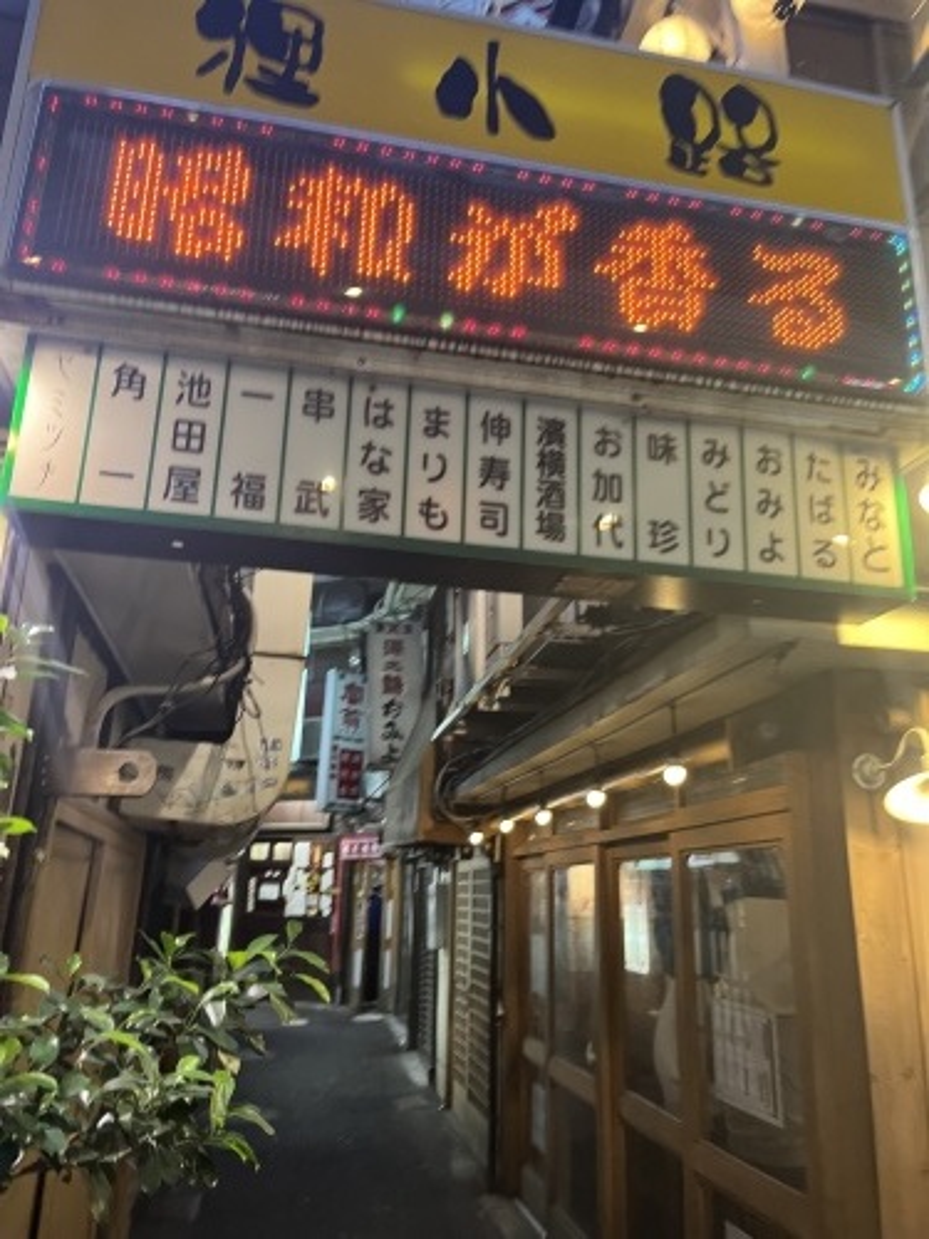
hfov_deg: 53.1
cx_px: 464
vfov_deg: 67.3
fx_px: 930
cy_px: 620
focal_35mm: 26
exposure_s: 1/50
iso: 250
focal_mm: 5.1
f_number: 1.6
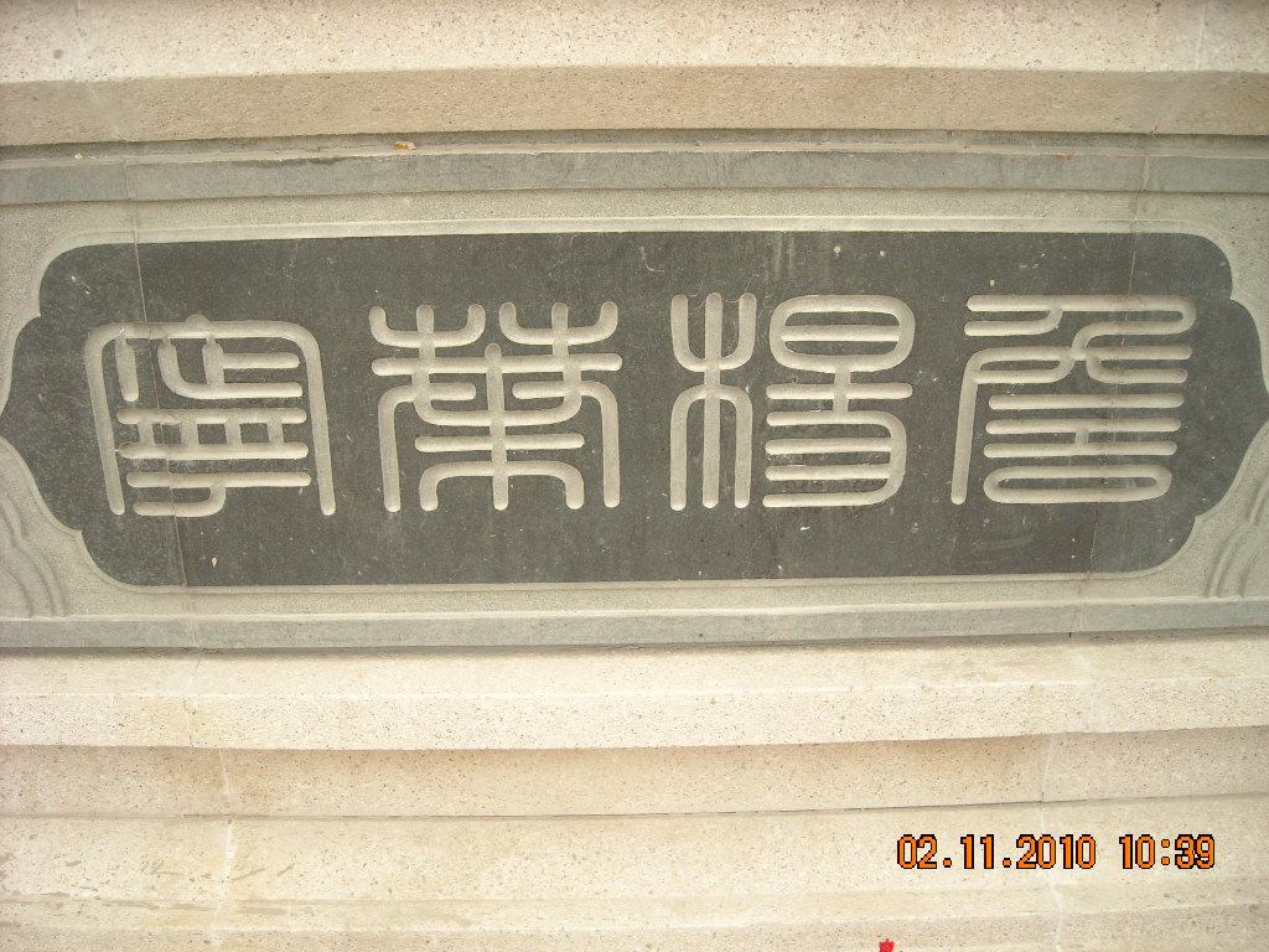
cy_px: 476
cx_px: 634
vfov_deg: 40.7
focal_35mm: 35
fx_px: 1283
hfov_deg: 52.6
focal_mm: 5.7
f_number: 2.8
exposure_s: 1/67
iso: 64
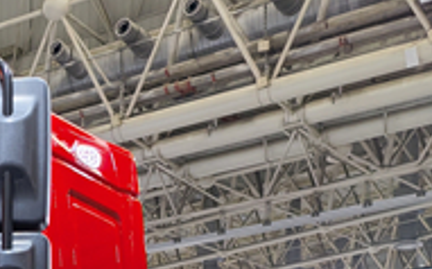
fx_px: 1235
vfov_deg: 11.1
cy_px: 559
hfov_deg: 18.5
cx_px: -129
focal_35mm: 105
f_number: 1.9
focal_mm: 5.52
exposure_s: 1/100
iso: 64
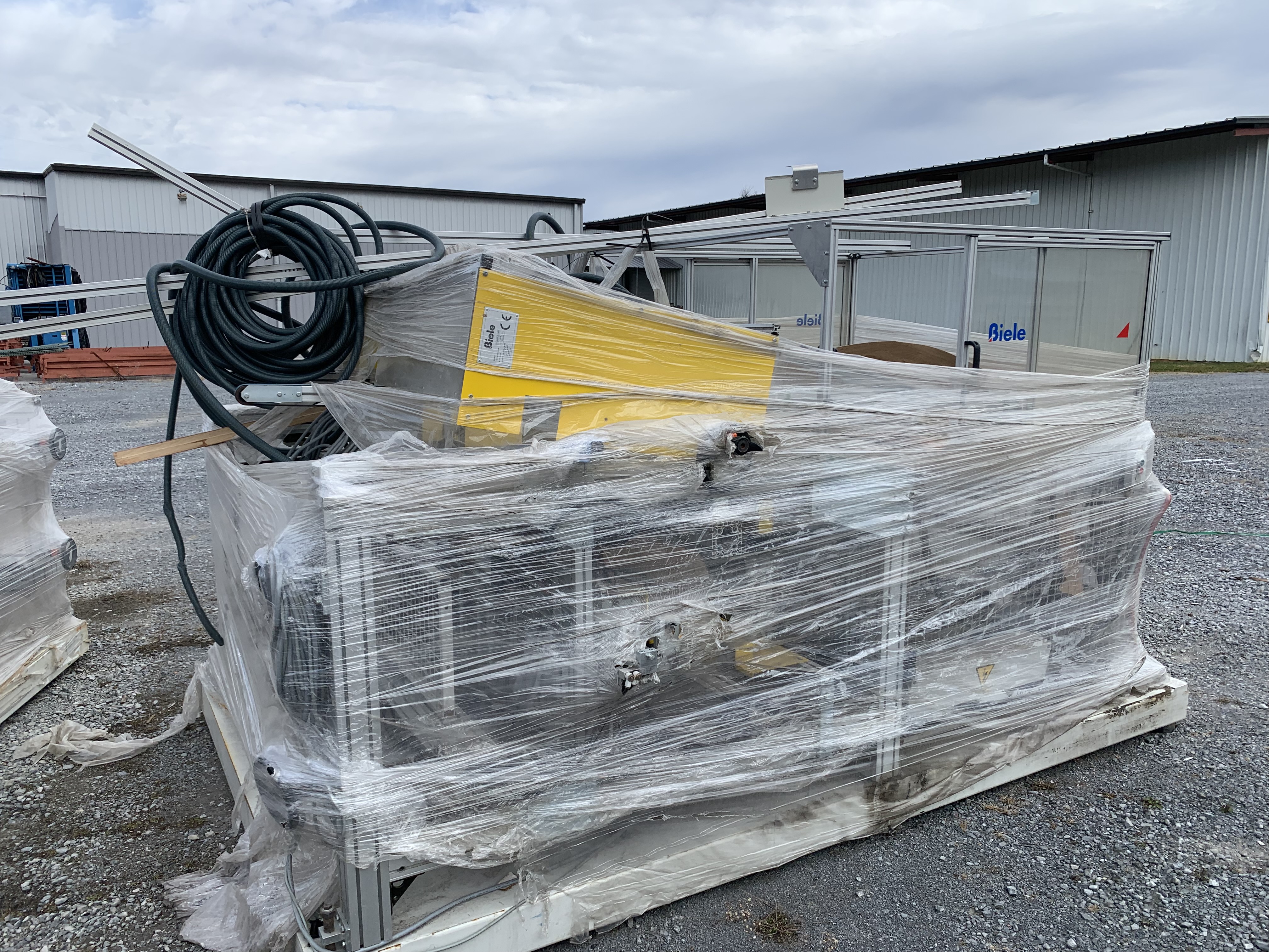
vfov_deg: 53.1
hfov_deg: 67.3
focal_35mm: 26
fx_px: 953
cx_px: 634
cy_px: 476
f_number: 1.8
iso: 25
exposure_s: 1/1065
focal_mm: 4.25
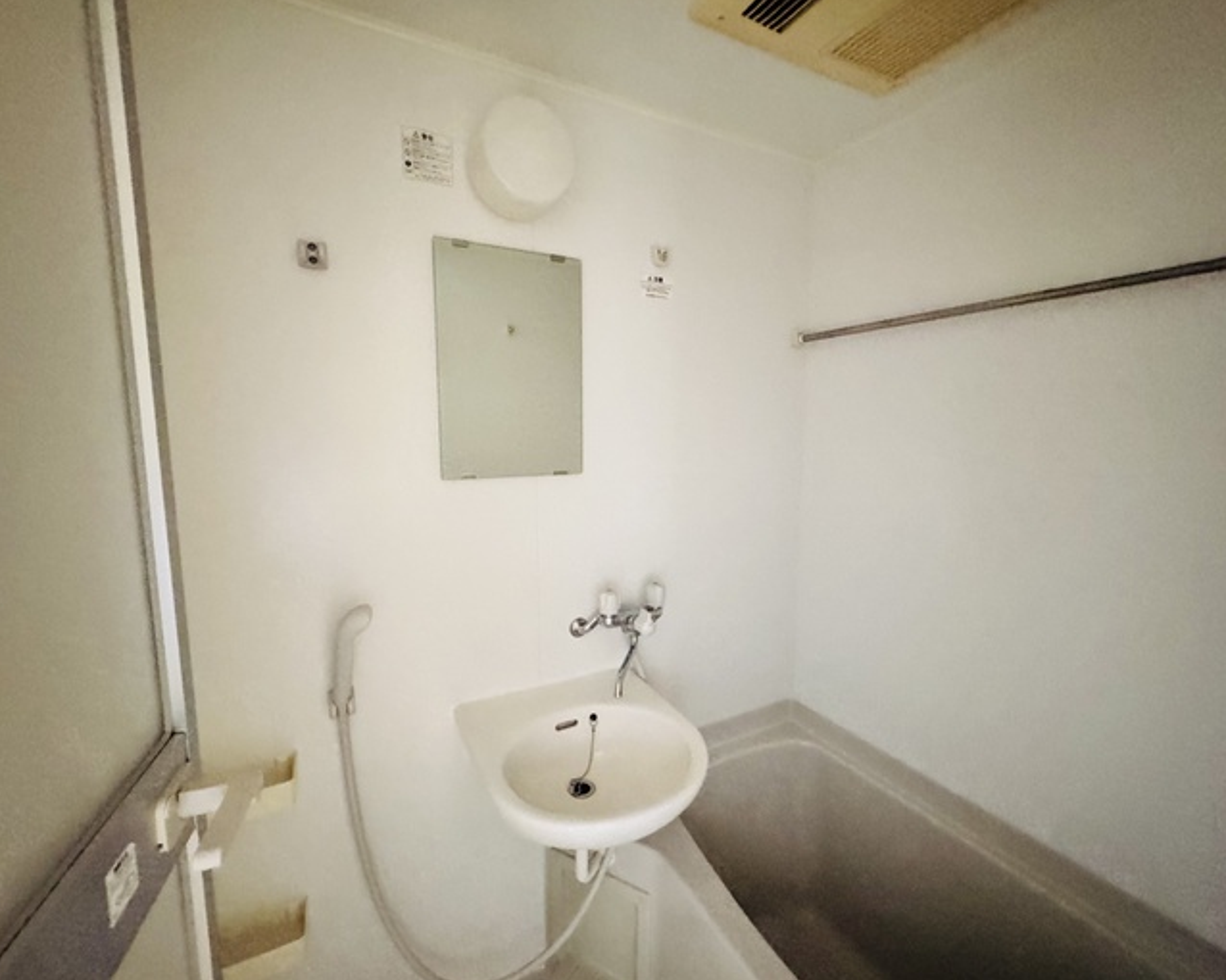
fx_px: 544
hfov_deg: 96.8
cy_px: 493
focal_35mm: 15
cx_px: 611
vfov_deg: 84.0
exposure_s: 1/30
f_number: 2.2
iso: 2500
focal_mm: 2.22
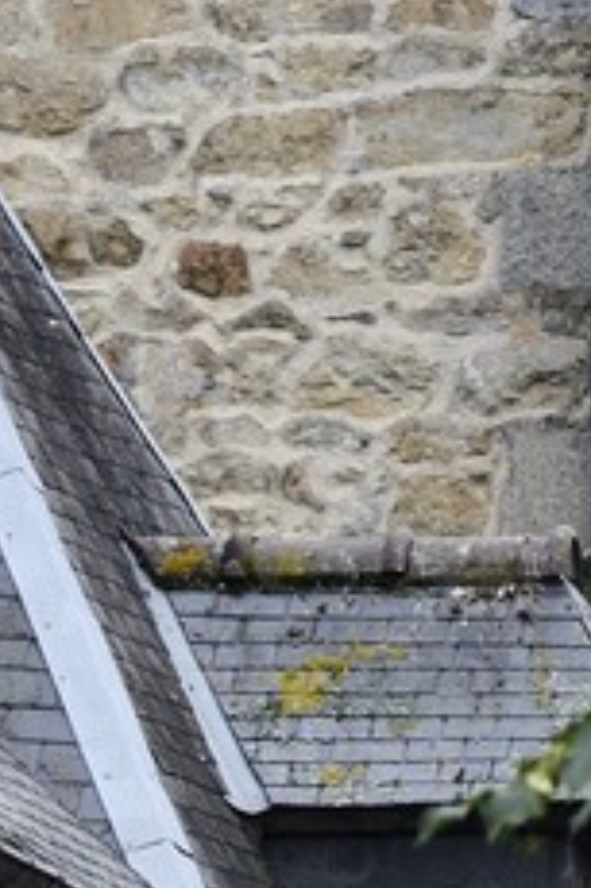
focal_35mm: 1080
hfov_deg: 1.3
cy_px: 2699
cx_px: -373
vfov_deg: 1.9
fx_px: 26633
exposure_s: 1/200
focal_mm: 155
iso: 400
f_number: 9
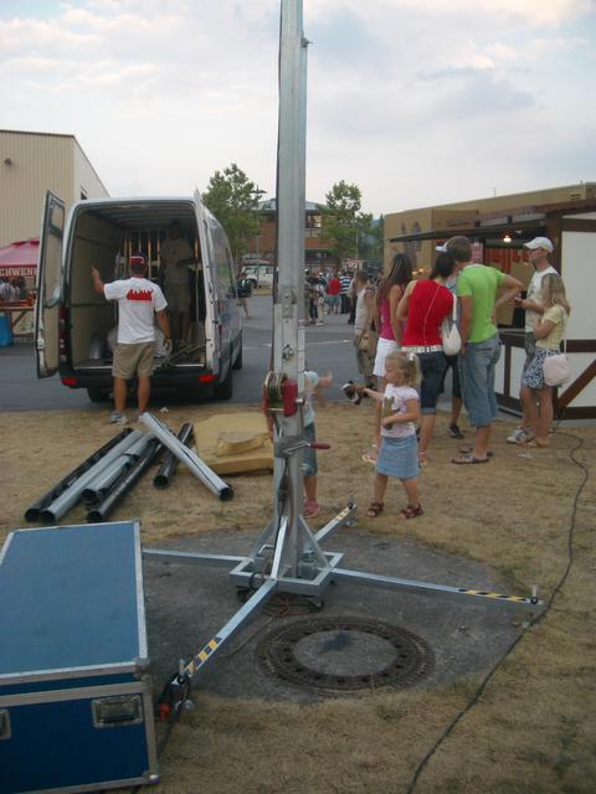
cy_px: 397
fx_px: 803
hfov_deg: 40.7
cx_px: 298
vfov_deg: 52.6
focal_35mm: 35
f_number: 2.6
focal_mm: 5.8
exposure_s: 1/125
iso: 50
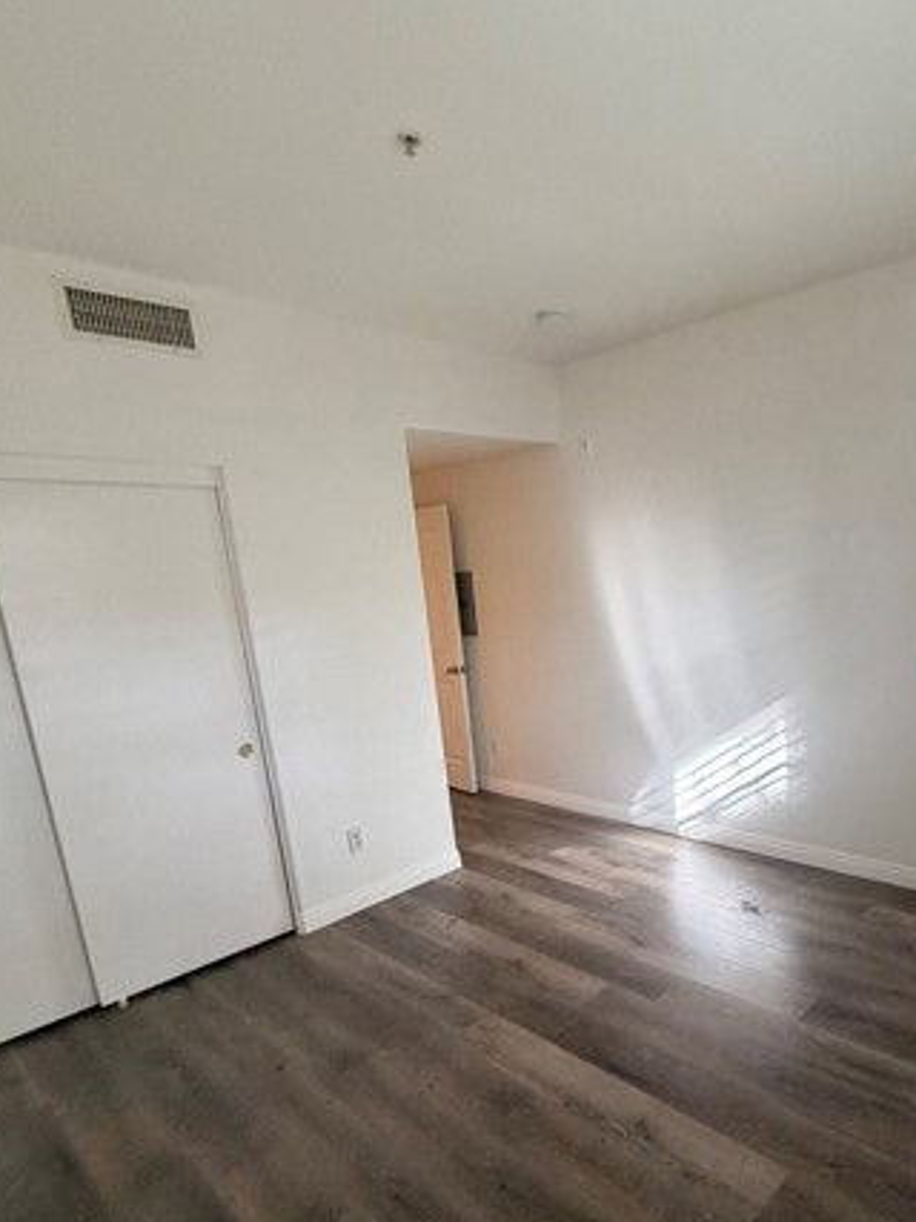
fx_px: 741
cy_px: 750
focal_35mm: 21
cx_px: 624
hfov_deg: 61.6
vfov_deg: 77.8
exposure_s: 1/60
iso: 320
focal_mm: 2.22
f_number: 2.2
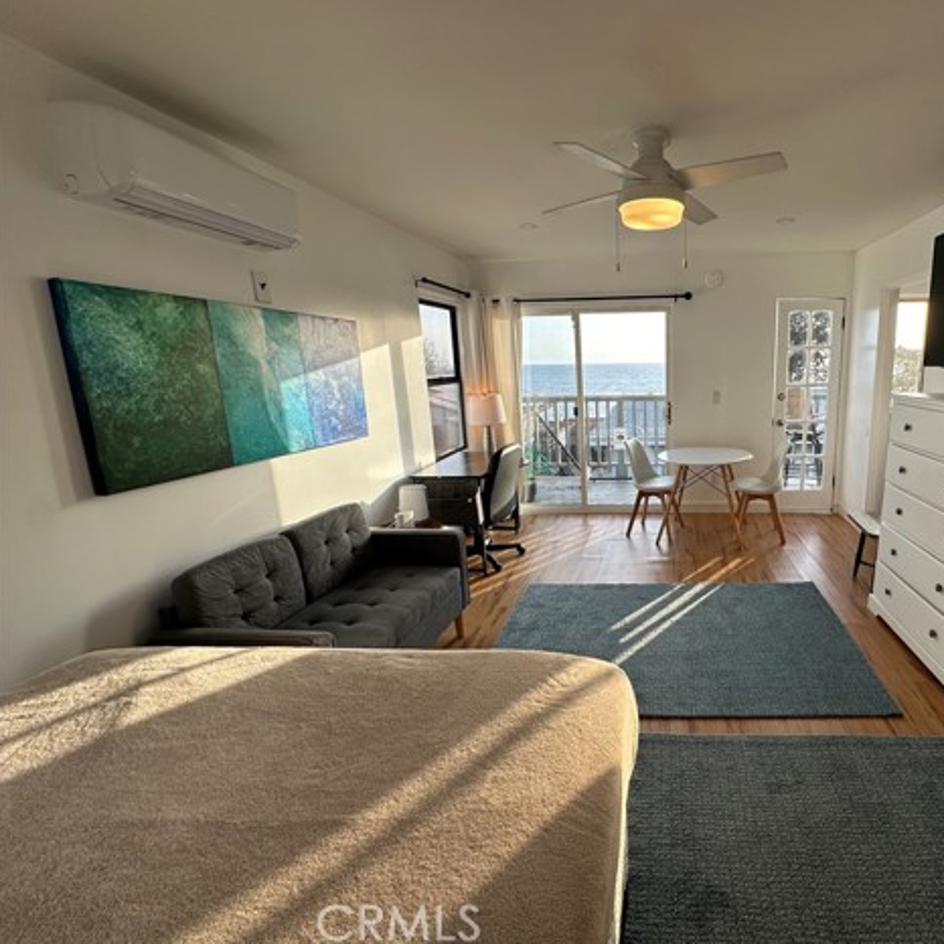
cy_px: 466
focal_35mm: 17
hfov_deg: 80.5
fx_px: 525
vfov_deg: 84.0
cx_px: 646
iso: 40
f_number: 2.2
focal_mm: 2.22
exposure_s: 1/215
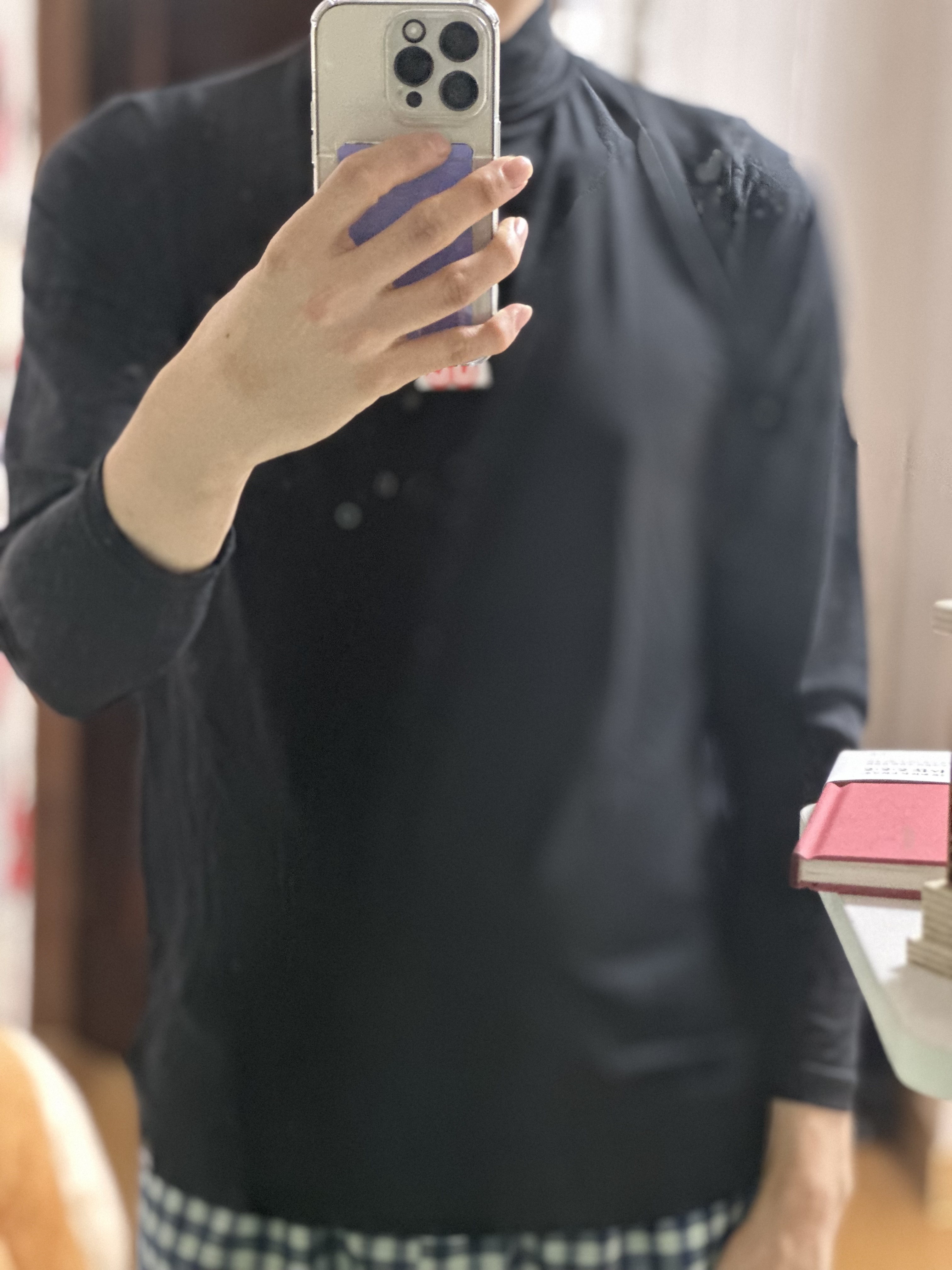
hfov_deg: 19.1
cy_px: 635
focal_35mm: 77
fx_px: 2824
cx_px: 476
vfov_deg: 25.3
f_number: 2.8
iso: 1000
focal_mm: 9
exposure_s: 1/15
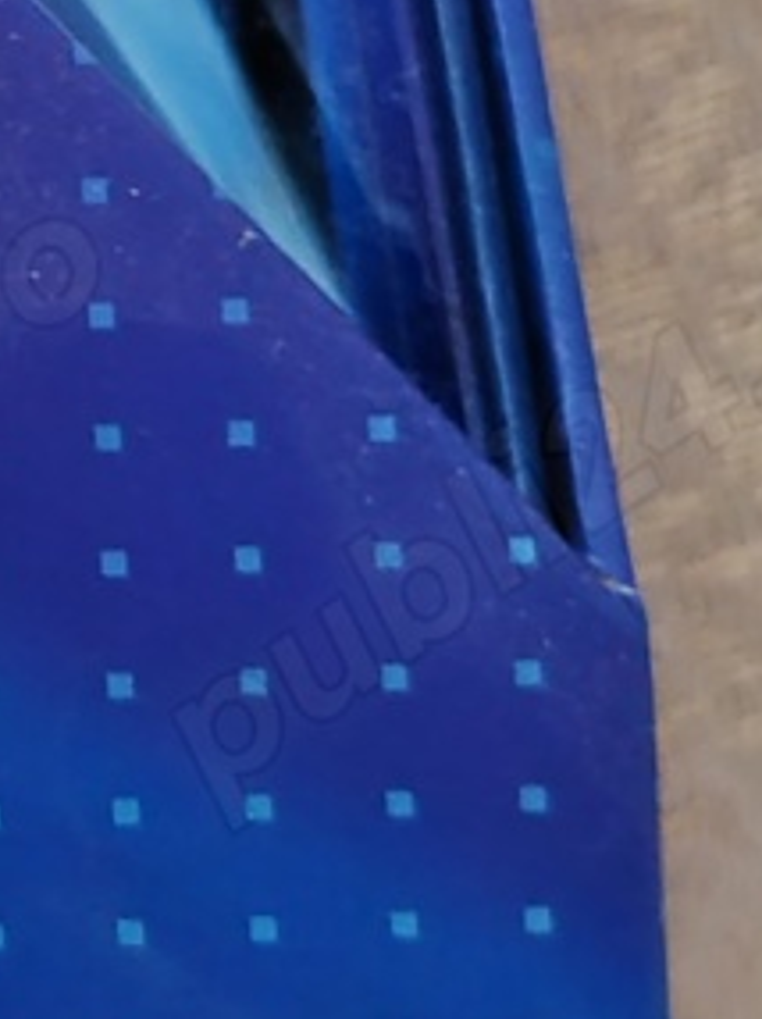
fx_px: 3704
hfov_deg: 10.8
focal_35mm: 126
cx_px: -701
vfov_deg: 15.1
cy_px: -214
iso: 8000
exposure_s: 1/25
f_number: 1.9
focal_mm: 6.12
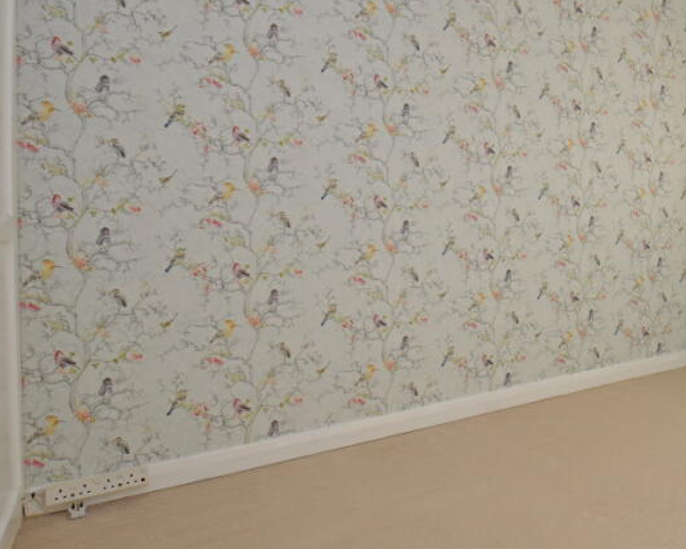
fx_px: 548
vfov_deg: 52.4
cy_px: 195
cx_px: 568
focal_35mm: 27
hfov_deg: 58.2
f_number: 5
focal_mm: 10
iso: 250
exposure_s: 1/200
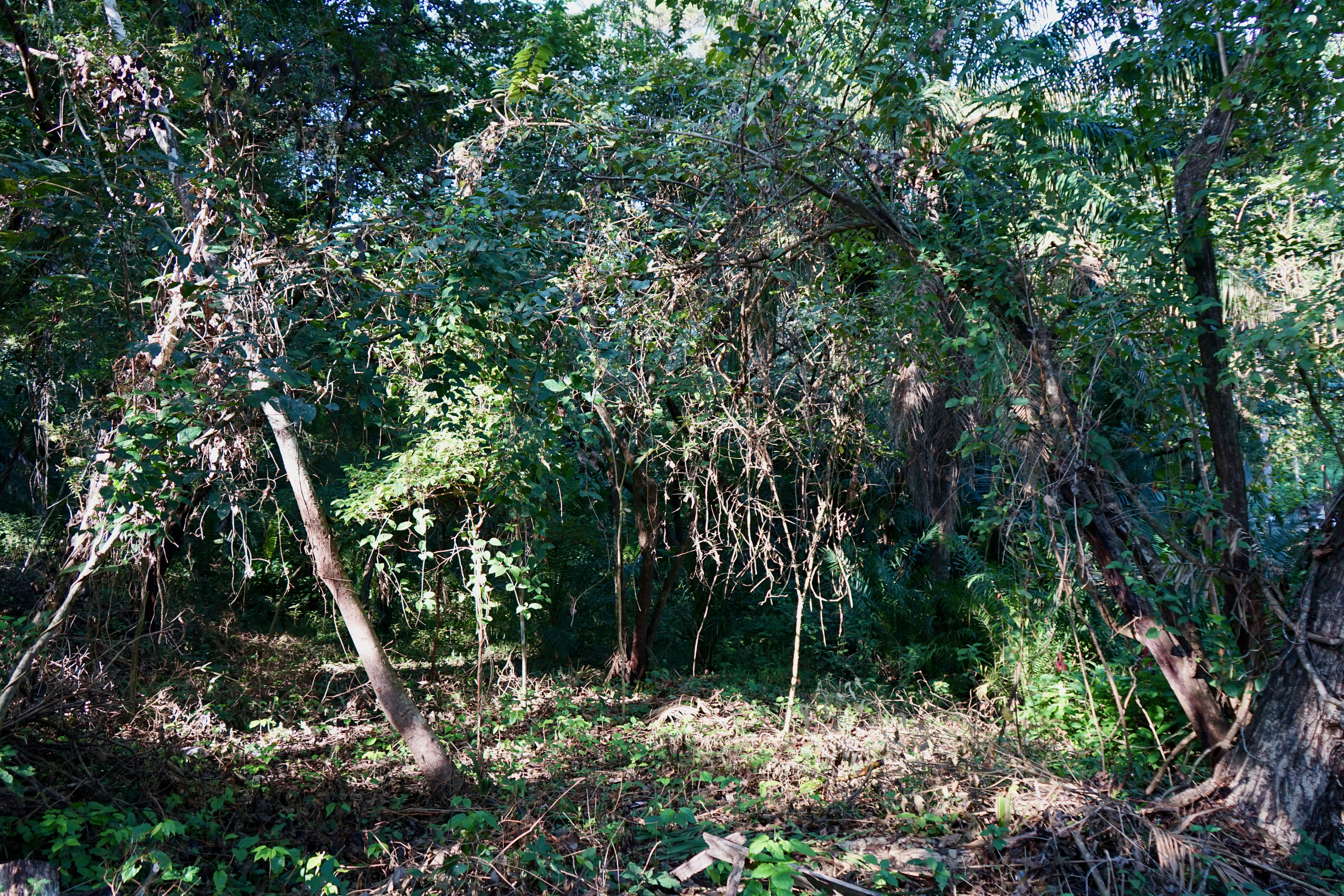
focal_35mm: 28
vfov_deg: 46.4
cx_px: 672
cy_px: 448
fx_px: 1045
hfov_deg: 65.5
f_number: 4
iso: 500
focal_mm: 28
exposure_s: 1/160
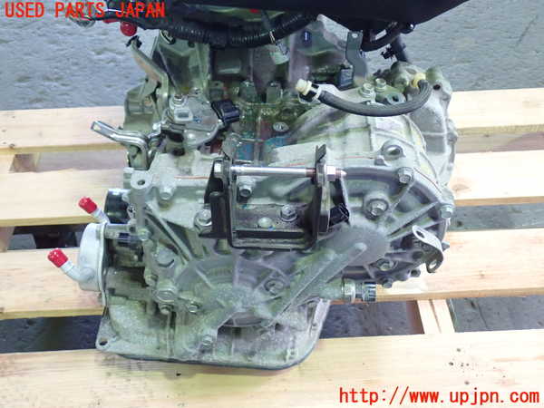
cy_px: 204
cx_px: 272
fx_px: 597
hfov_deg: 49.0
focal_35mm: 38
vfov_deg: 37.7
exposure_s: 1/40
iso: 640
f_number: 2.7
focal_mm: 6.83
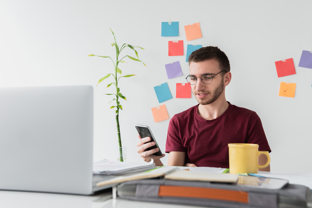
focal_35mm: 52
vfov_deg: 26.0
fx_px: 451
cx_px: 156
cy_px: 104
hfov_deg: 38.2
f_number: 5
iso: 320
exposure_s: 1/125
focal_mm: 52
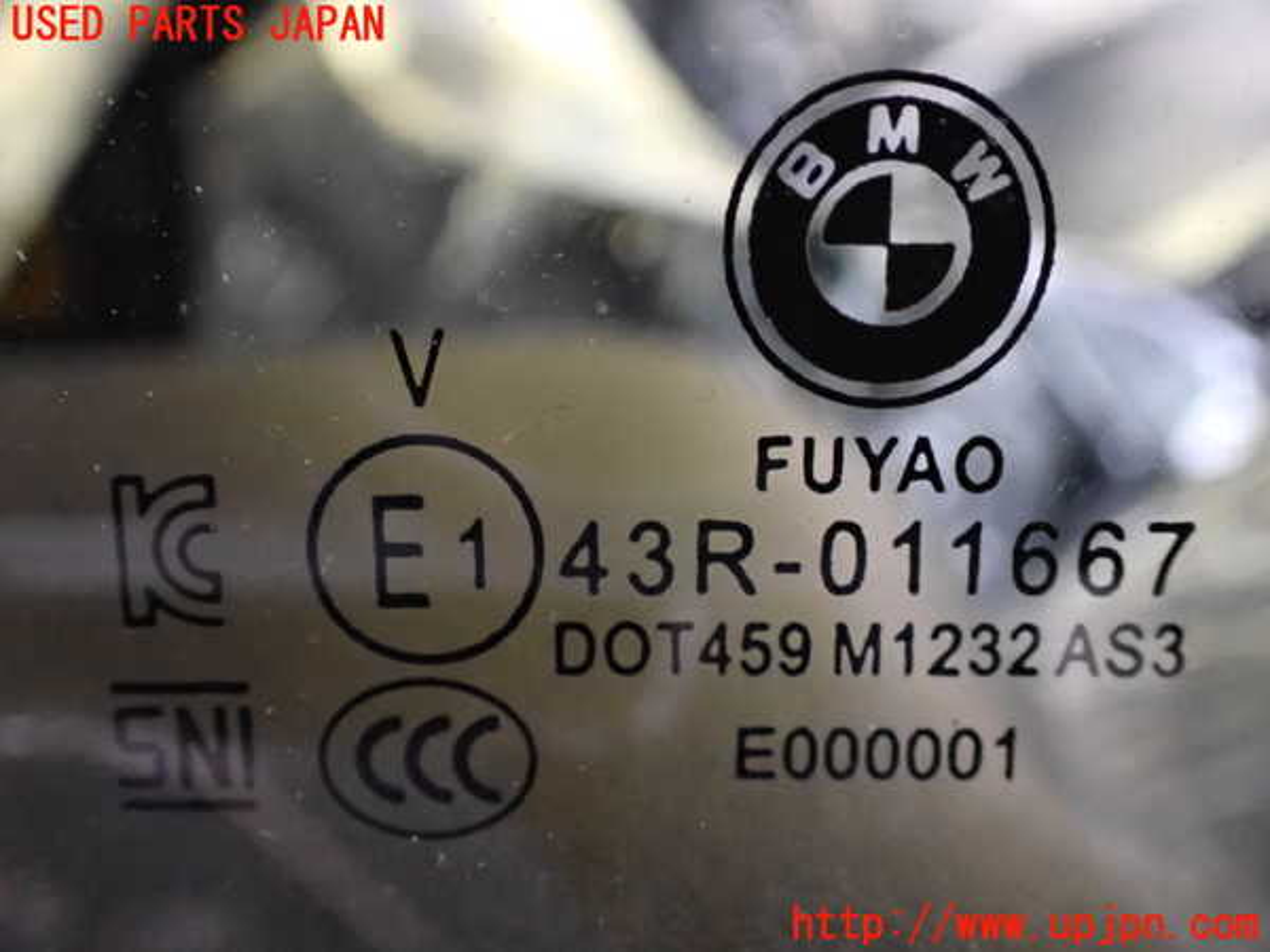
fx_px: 1394
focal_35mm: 38
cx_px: 635
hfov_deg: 49.0
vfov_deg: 37.7
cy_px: 476
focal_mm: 6.83
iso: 2000
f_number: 2.7
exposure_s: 1/40
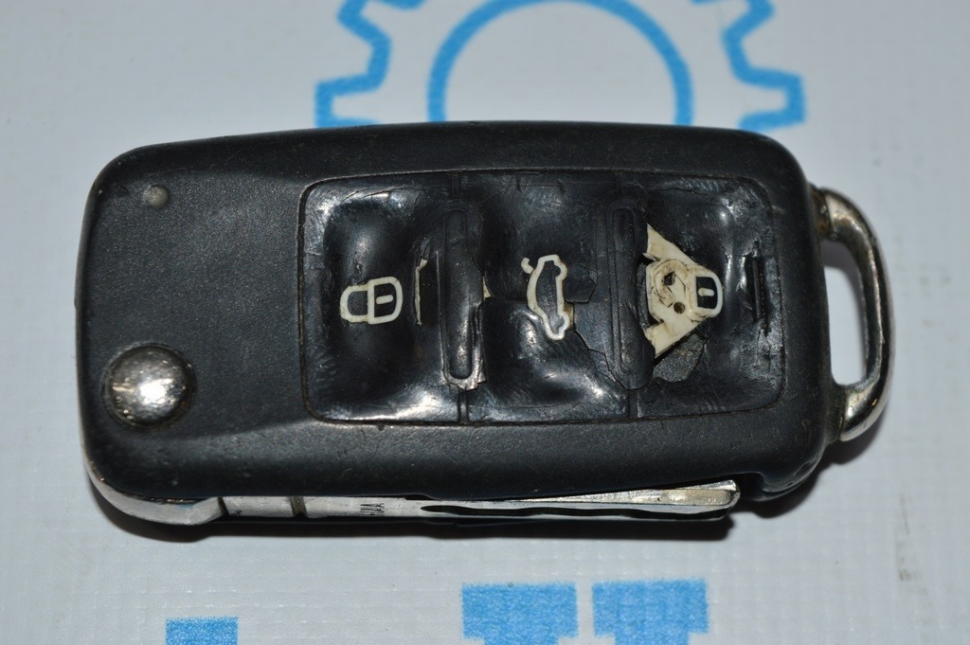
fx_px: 2221
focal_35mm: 82
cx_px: 485
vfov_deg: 16.5
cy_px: 322
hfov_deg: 24.6
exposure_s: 1/60
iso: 100
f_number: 8
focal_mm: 55
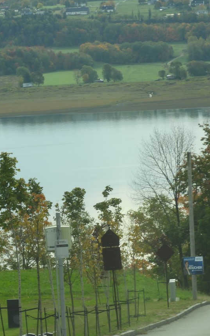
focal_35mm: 268
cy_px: 152
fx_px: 2453
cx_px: 15
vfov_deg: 7.8
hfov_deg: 4.9
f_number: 5.2
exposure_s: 1/400
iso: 100
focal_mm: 26.9
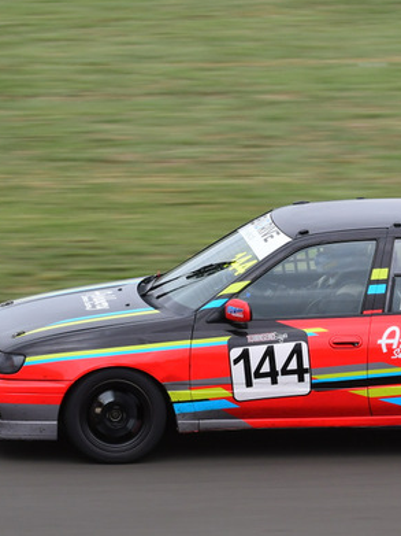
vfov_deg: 3.1
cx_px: 352
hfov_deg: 2.3
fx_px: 10045
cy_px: 171
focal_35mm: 650
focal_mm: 220
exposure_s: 1/250
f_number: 13
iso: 400
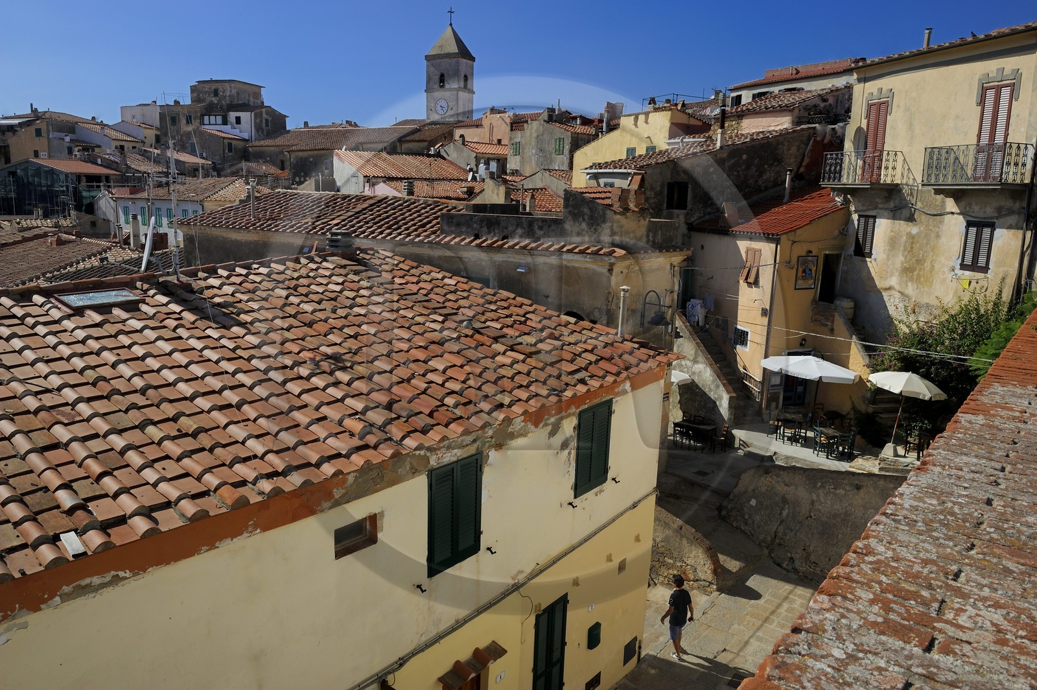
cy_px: 345
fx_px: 691
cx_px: 518
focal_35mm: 24
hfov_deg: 73.8
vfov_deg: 53.1
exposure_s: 1/200
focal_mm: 24
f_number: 16
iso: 200
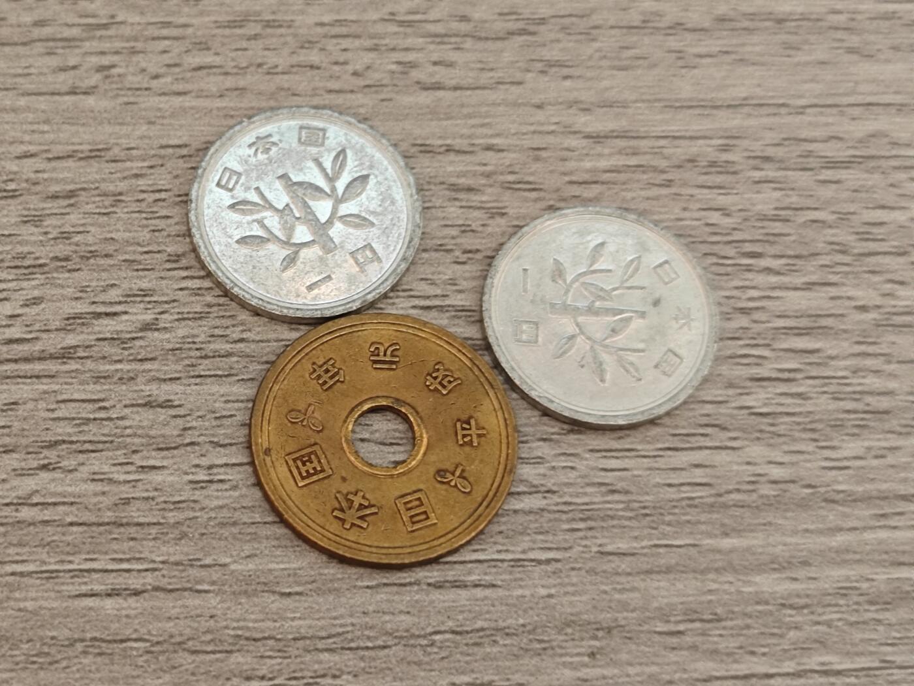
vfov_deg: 19.6
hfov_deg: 26.0
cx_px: 457
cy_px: 343
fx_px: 1980
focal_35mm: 75
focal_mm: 8.7
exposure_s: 1/44.8
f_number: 1.9
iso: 640
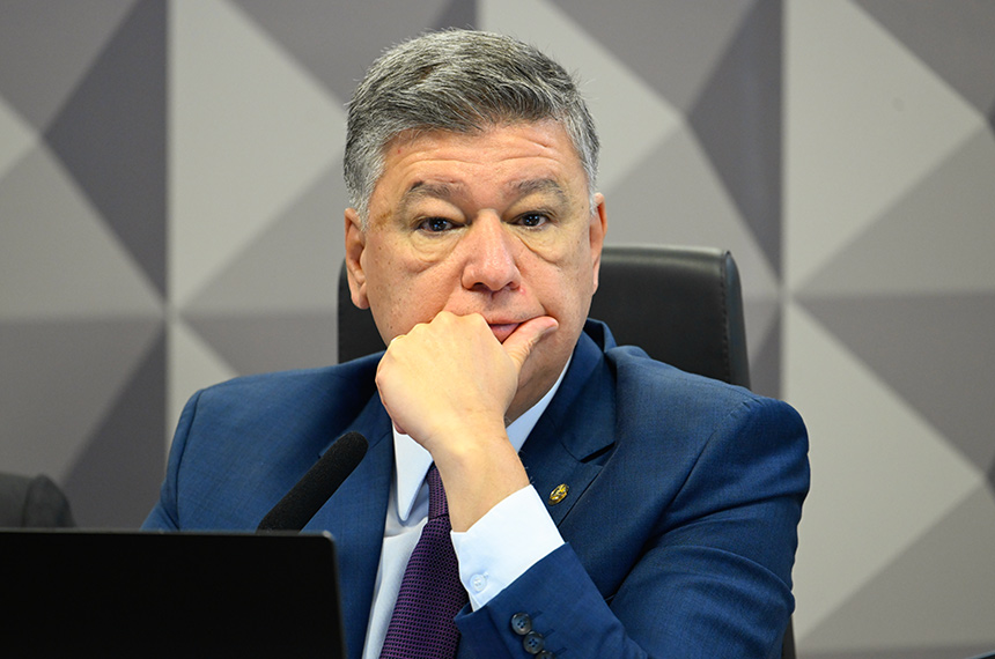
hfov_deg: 5.2
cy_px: 330
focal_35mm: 400
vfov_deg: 3.4
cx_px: 498
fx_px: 11035
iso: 3200
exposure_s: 1/160
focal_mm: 400
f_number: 4.5
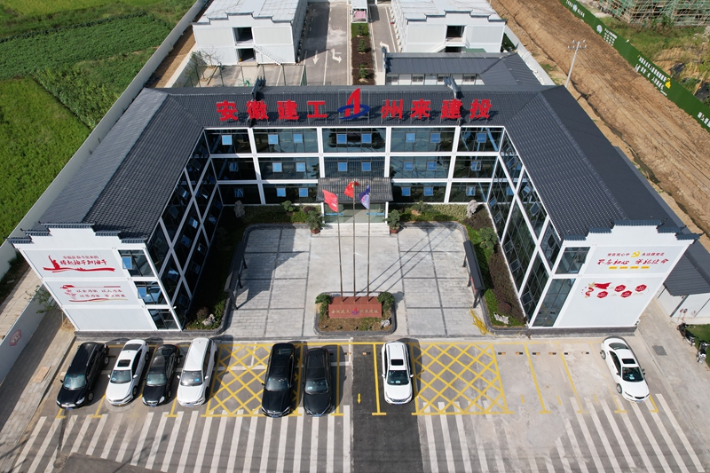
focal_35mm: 22
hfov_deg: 78.6
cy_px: 236
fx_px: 434
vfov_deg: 57.2
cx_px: 355
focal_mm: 8.38
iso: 140
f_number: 2.8
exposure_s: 1/2500
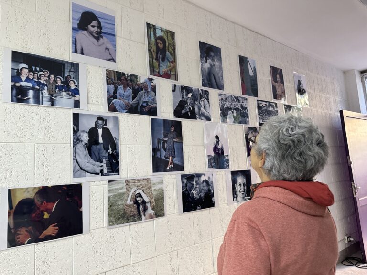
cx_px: 184
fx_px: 254
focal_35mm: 24
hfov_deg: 71.6
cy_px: 138
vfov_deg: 56.8
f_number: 1.78
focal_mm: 6.86
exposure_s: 1/50
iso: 250
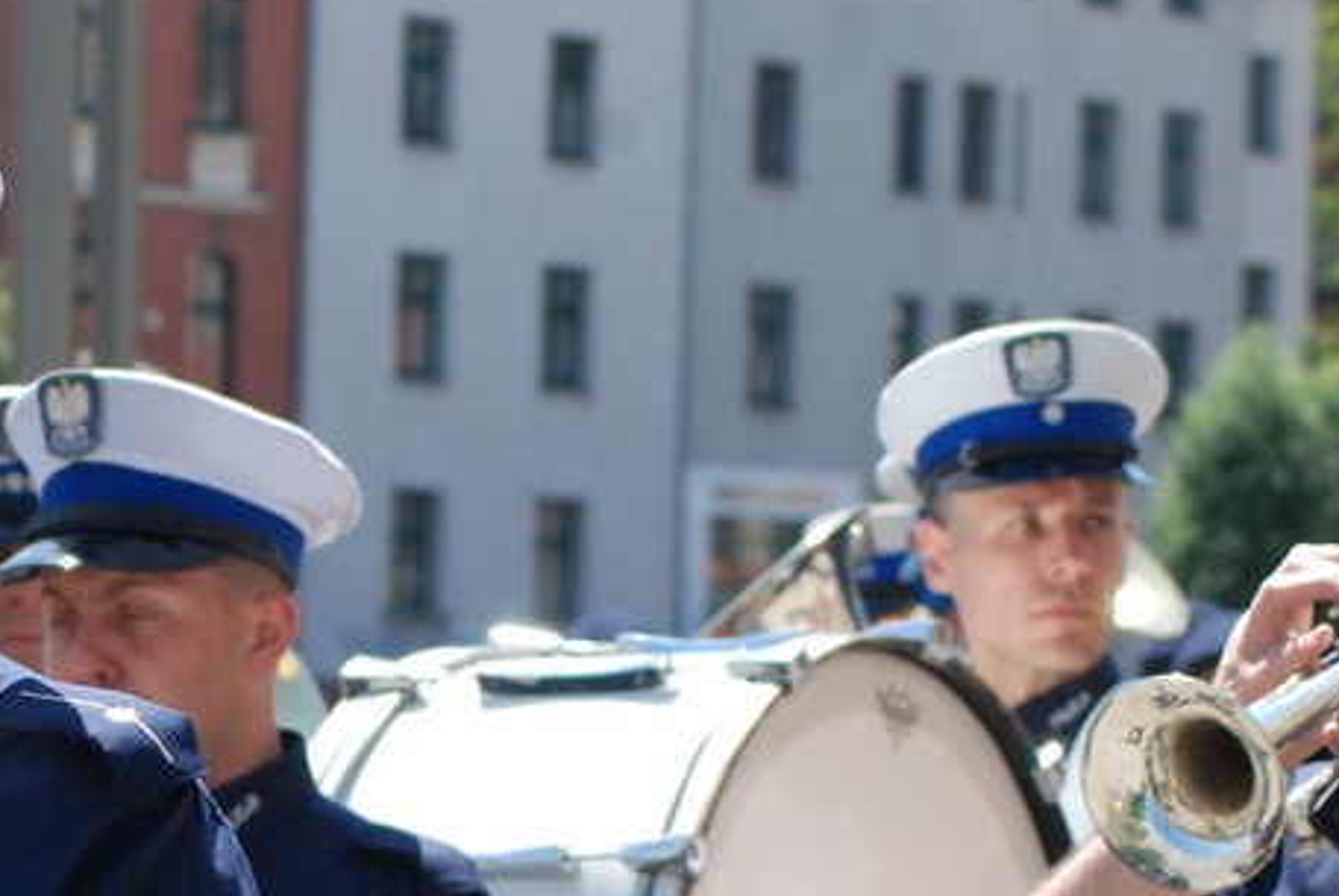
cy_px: 902
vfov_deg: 6.0
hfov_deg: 9.0
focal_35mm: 227
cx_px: 126
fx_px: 8451
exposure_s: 1/1000
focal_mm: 70
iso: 800
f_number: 8
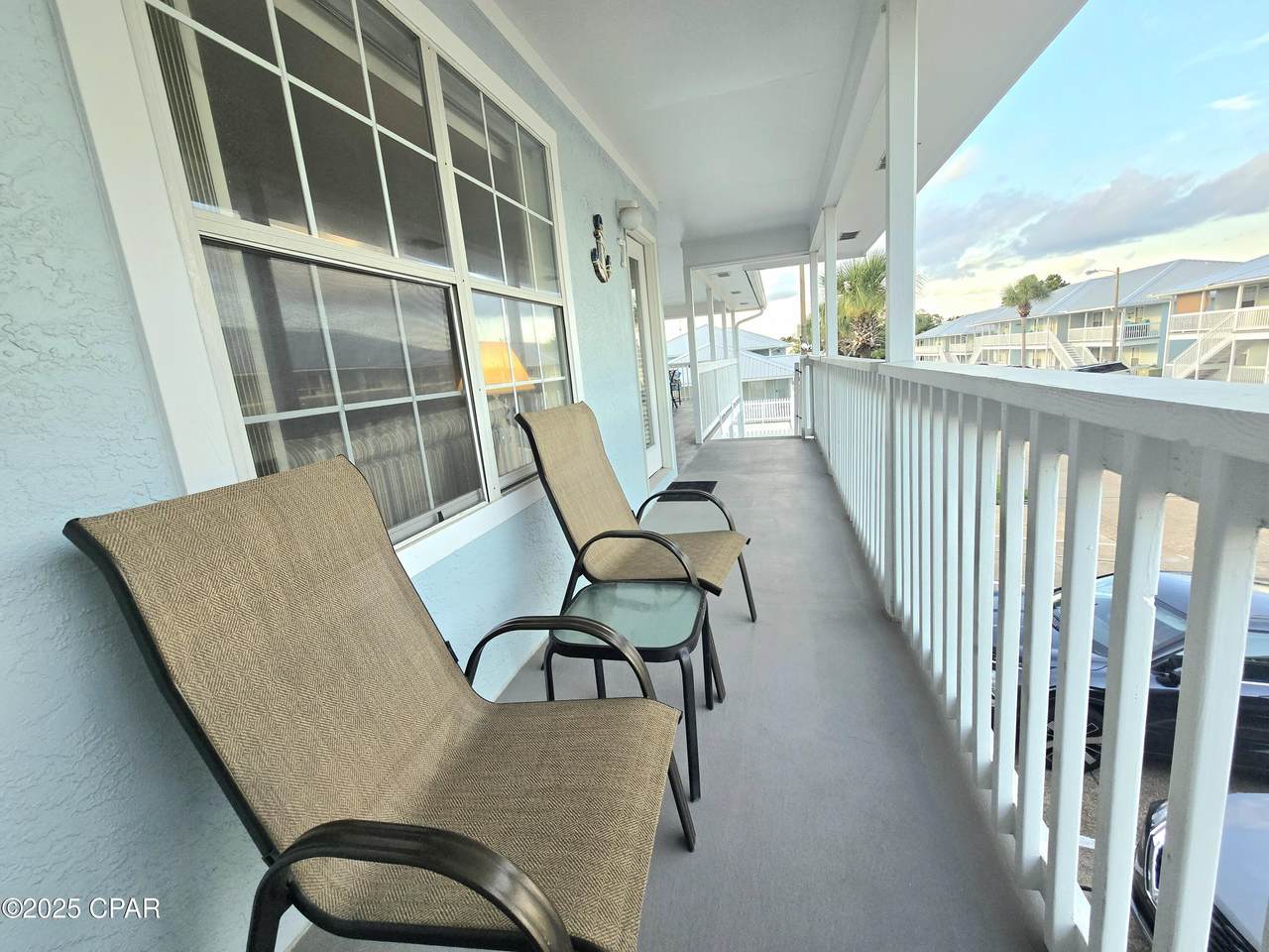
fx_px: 477
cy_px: 476
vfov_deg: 89.9
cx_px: 634
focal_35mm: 13
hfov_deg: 106.2
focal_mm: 2.2
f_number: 2.2
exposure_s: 1/385
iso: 50
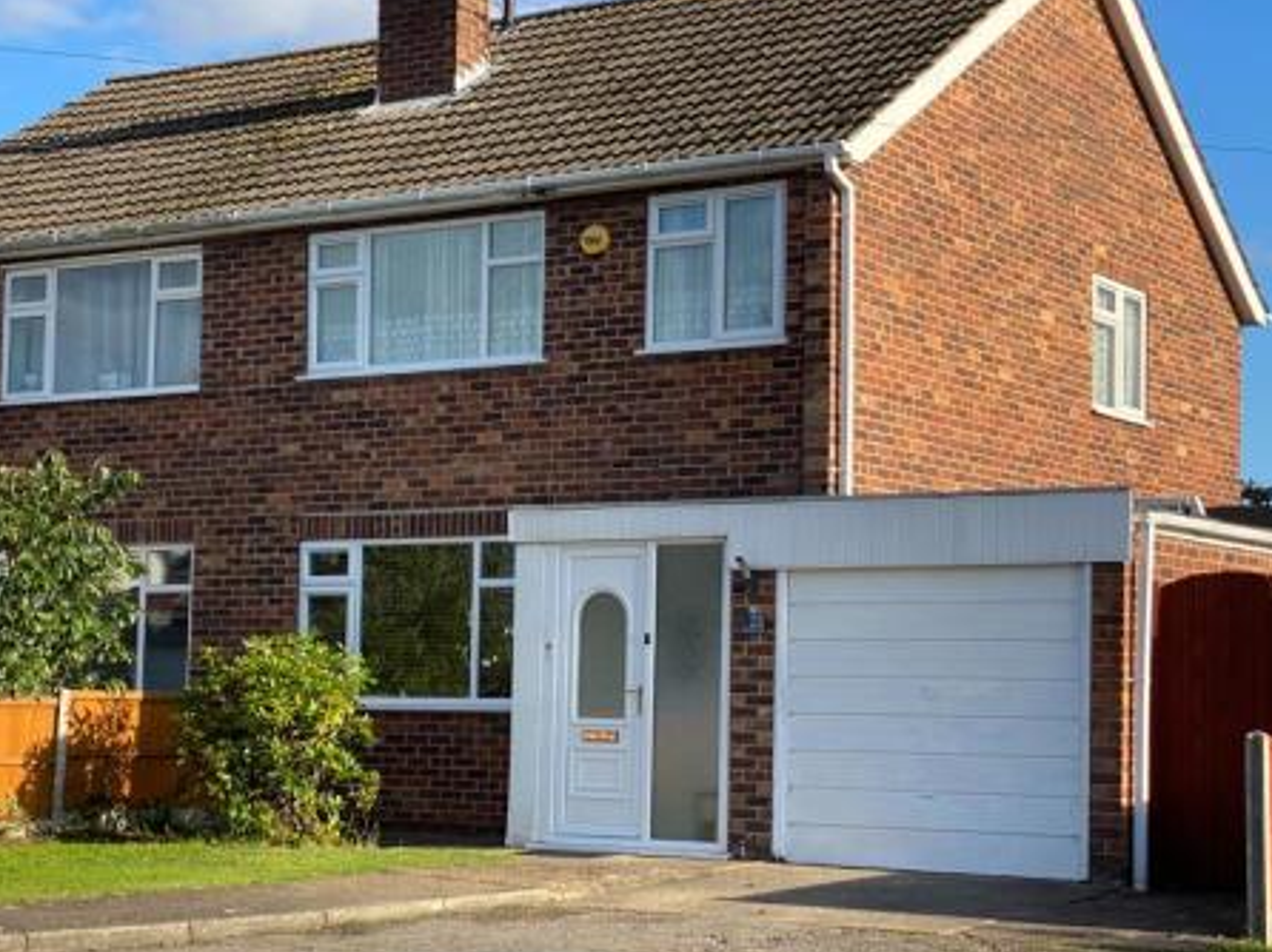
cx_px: 669
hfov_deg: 28.6
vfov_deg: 21.6
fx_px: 2497
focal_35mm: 68
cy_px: 503
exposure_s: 1/978
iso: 20
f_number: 2
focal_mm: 6
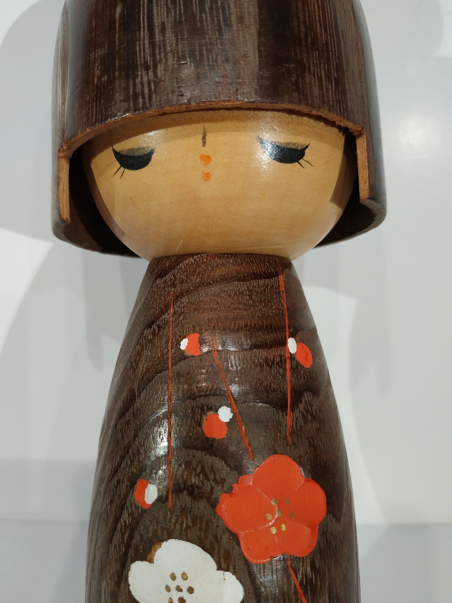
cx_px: 226
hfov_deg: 56.8
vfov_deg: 71.6
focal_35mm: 24
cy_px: 302
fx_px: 418
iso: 125
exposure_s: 1/50
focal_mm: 3.94
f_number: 1.9
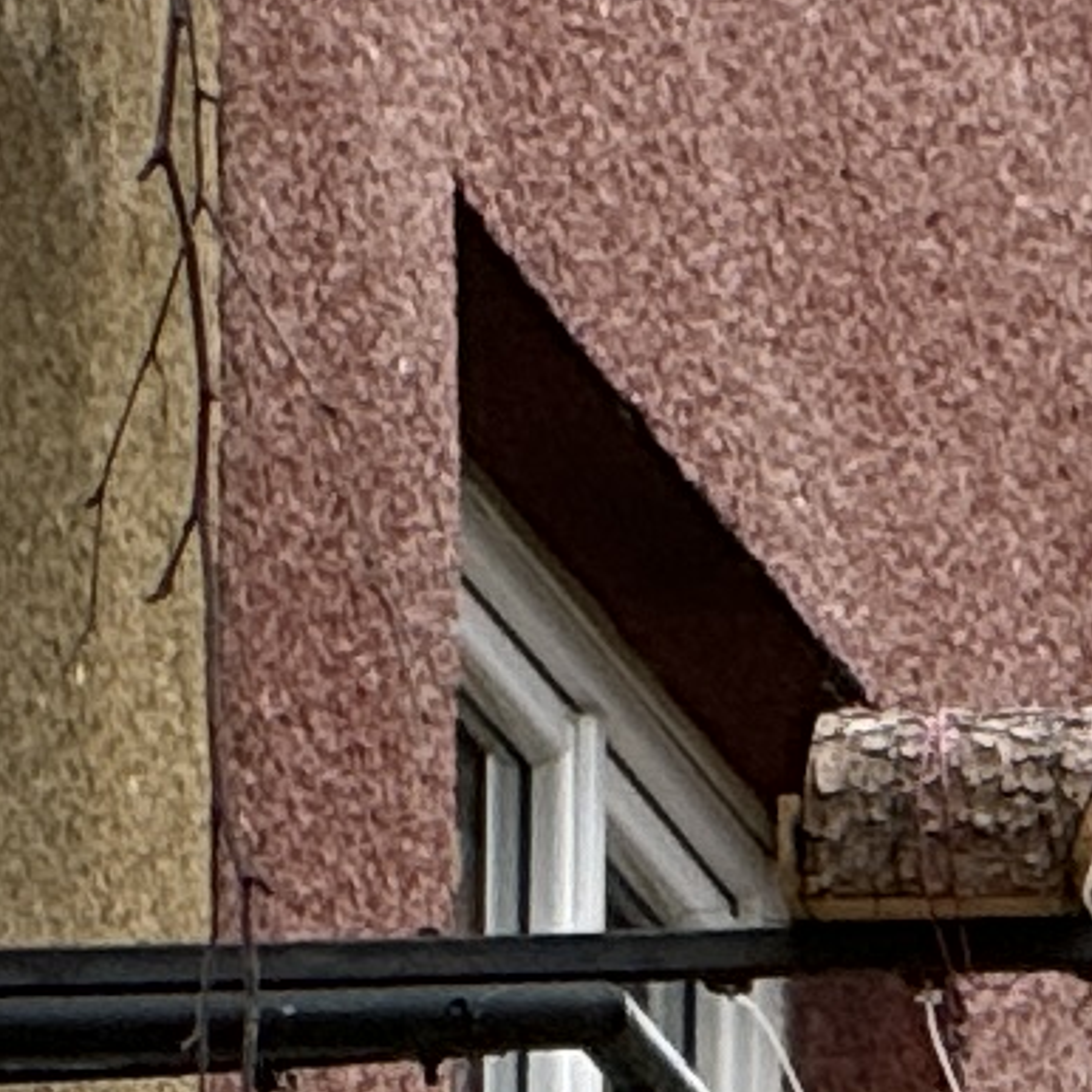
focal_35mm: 1108
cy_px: 2241
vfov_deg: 1.6
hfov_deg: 1.6
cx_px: 710
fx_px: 39545
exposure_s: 1/121
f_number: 2.8
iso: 50
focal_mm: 15.66
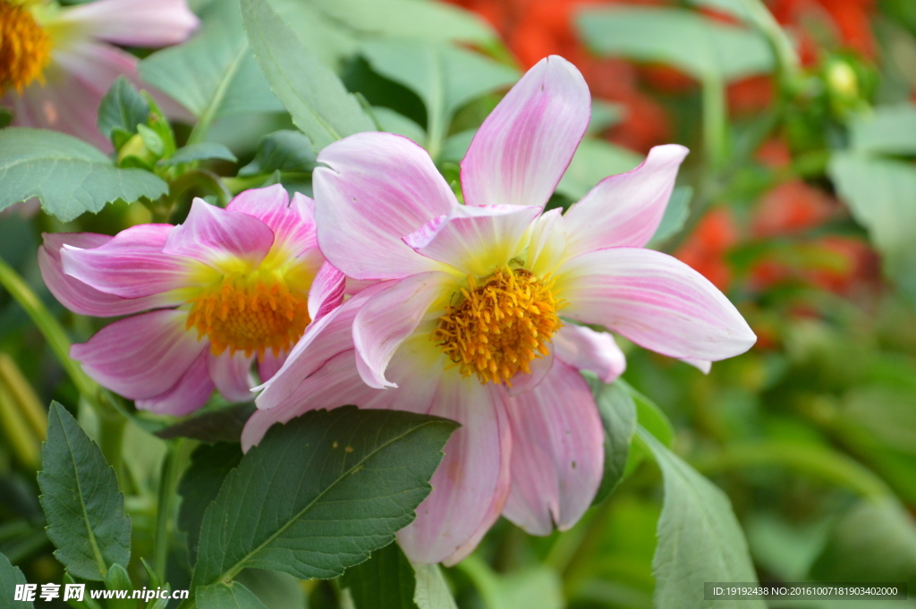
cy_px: 304
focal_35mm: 218
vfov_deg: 6.3
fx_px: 5530
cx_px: 458
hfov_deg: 9.5
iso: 800
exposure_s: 1/500
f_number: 6
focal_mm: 145
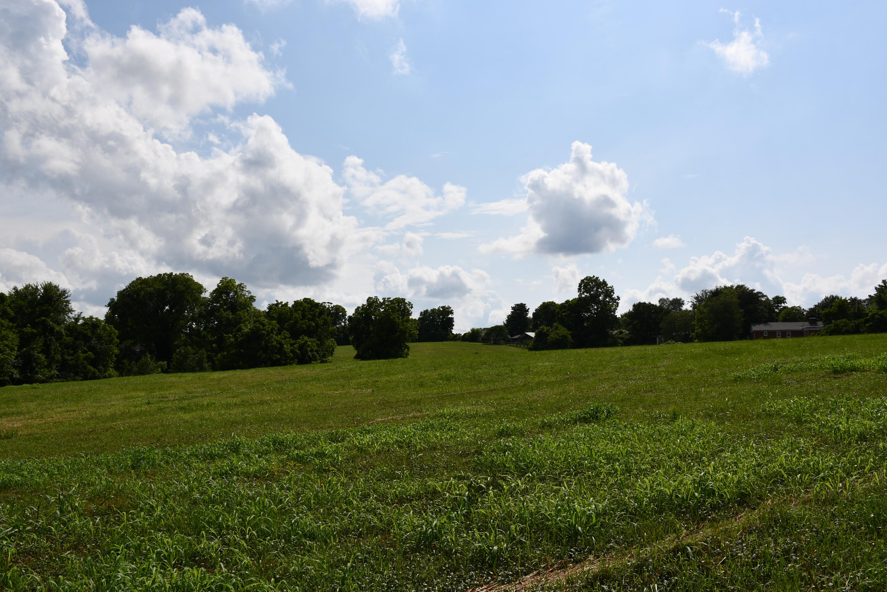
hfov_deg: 67.4
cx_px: 444
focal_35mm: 27
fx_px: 665
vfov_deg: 47.9
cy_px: 296
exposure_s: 1/500
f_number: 11
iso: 100
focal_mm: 18
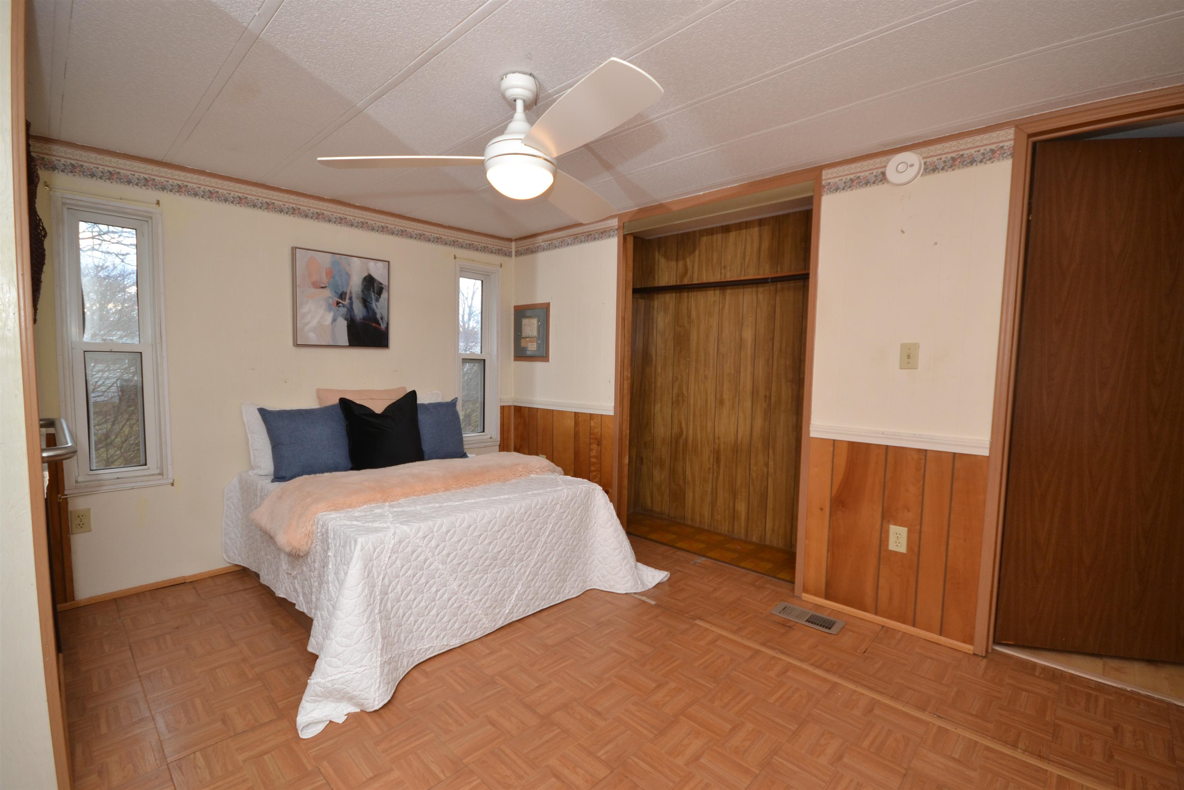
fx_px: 493
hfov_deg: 100.4
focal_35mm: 15
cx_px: 592
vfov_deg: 77.3
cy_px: 395
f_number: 5.6
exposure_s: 1/60
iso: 400
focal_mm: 10
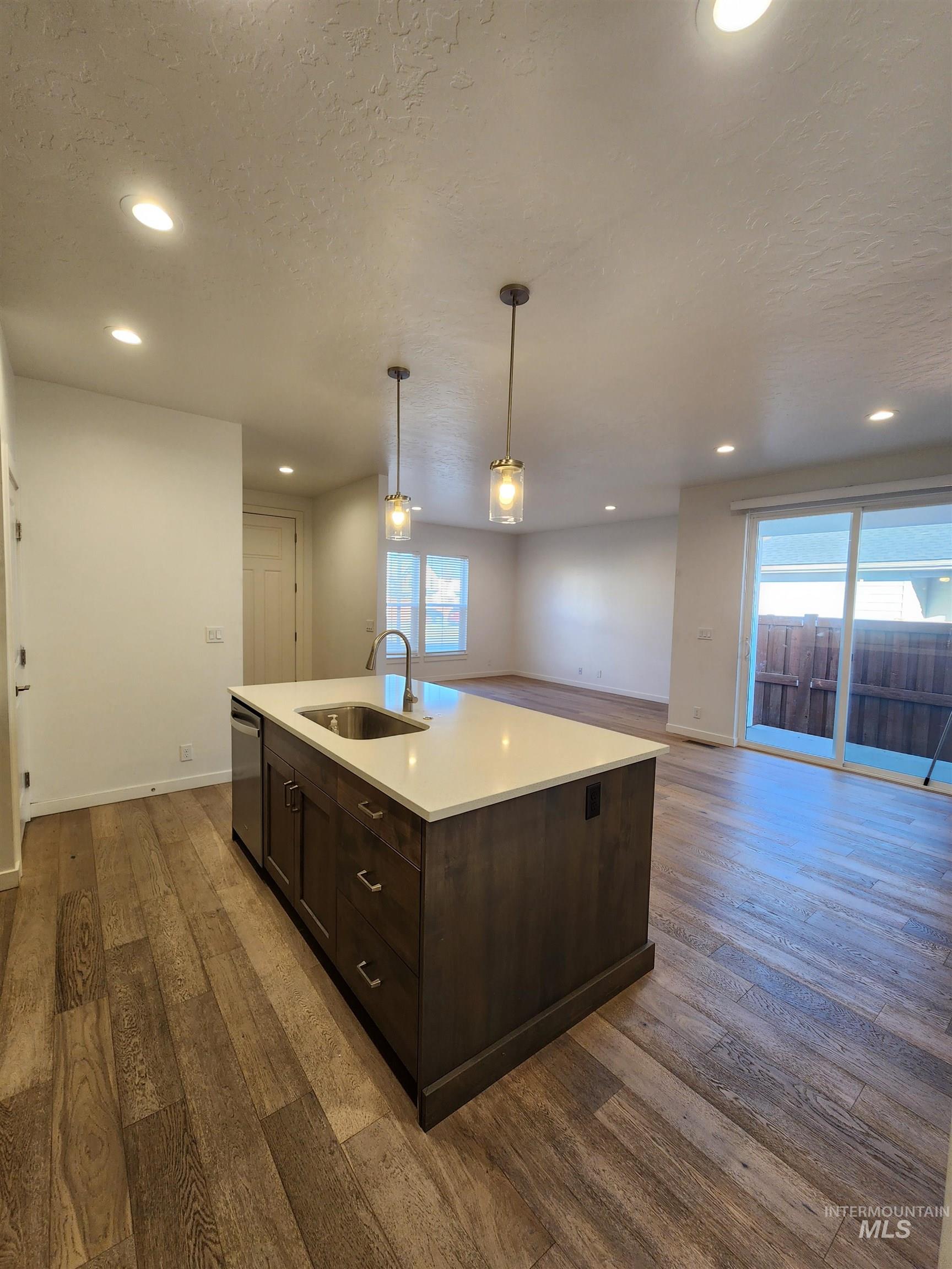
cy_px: 634
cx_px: 476
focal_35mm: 13
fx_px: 477
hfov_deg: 89.9
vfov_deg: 106.2
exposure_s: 1/60
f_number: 2.2
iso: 125
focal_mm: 2.2
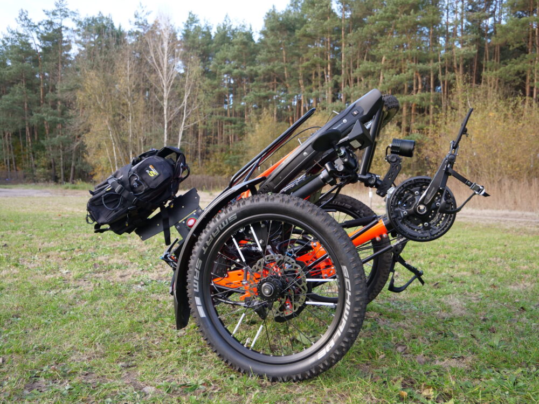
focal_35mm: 30
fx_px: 467
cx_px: 270
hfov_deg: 60.0
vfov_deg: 46.8
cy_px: 202
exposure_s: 1/60
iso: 320
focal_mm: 15
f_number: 3.7
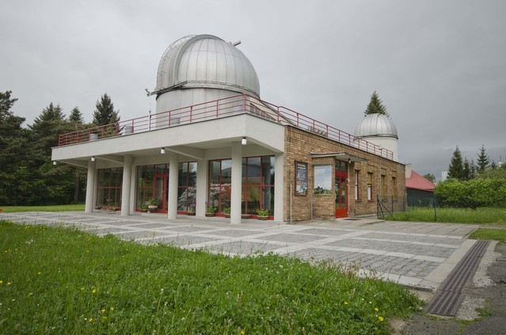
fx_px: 337
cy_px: 168
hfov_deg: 73.9
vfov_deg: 52.9
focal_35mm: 24
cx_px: 253
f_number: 5
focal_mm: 16
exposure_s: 1/100
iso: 100
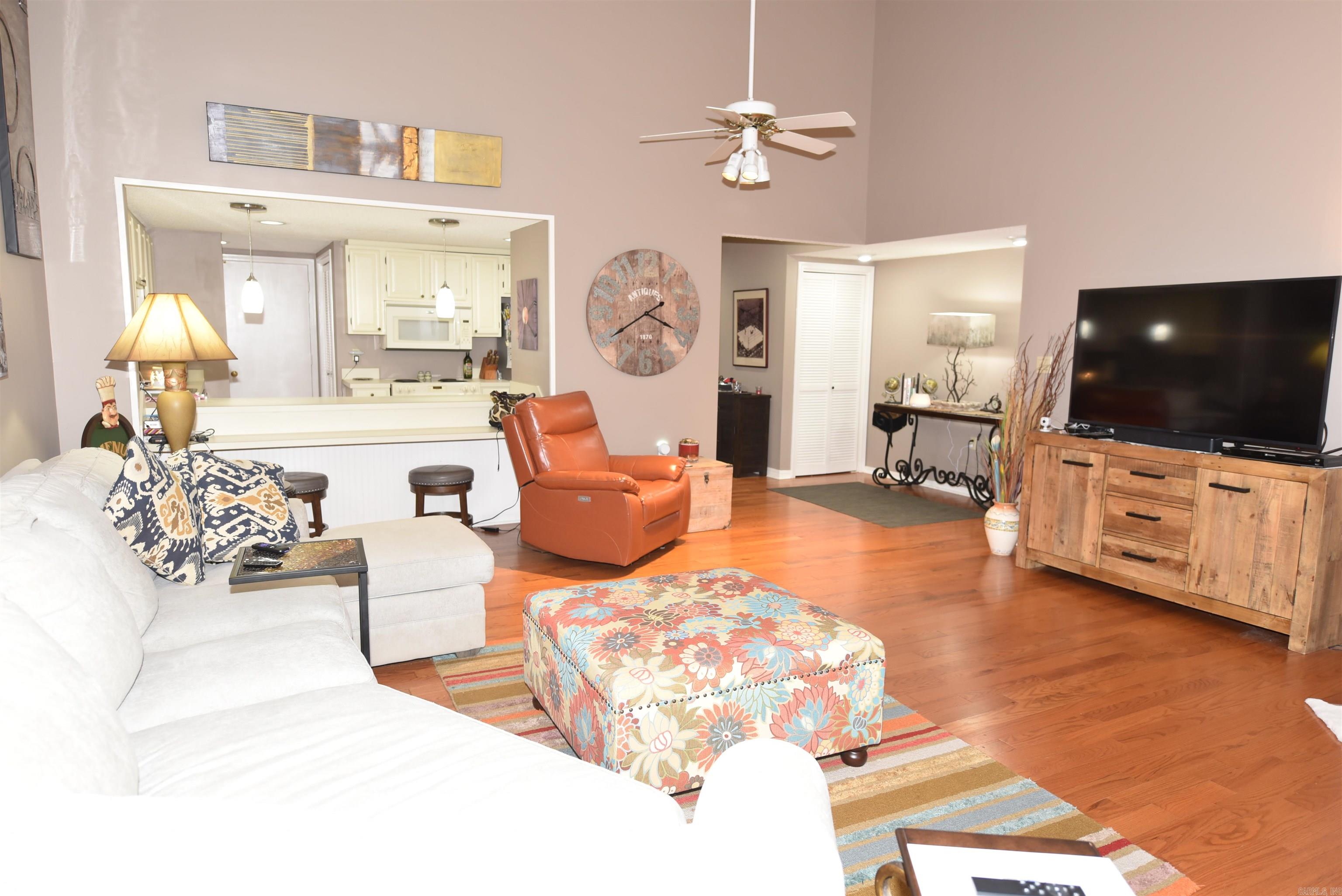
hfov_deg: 78.6
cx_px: 671
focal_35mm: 22
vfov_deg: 57.3
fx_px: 820
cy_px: 448
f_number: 3.5
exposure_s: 1/60
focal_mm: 22
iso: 800
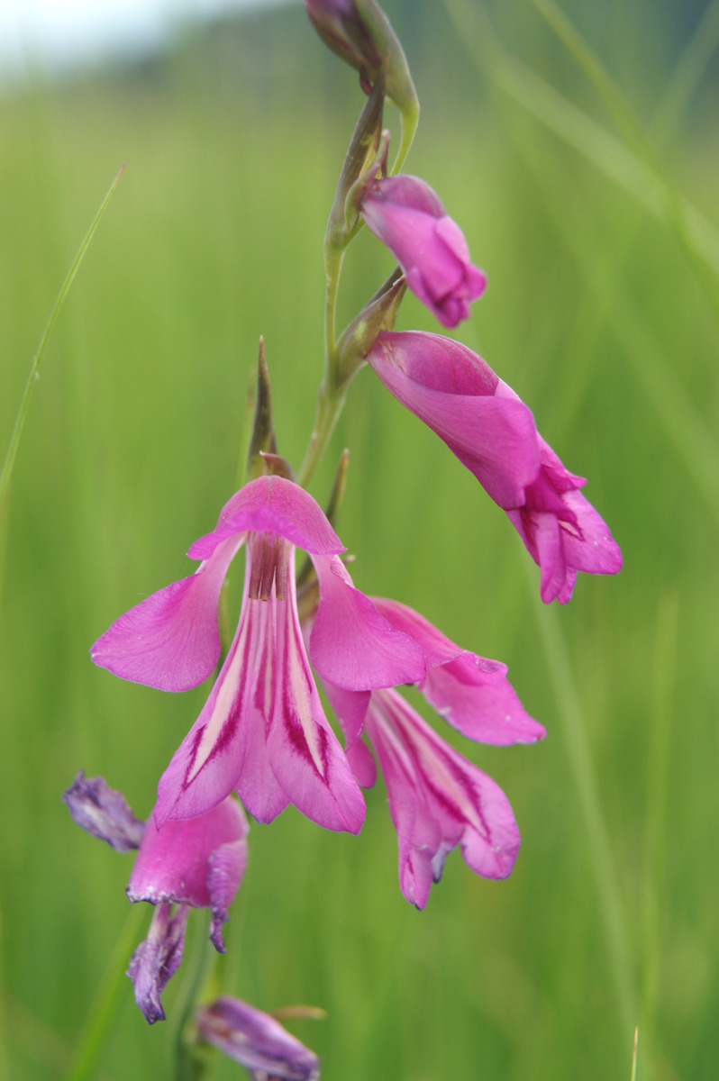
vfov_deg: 19.5
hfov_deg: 13.0
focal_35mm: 105
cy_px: 540
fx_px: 3151
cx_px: 360
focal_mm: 70
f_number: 9
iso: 400
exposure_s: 1/160
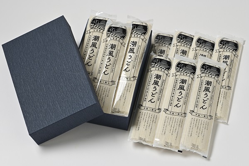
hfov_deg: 19.5
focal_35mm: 105
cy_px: 83
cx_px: 124
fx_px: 726
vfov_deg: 13.0
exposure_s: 1/125
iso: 200
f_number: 11
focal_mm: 105
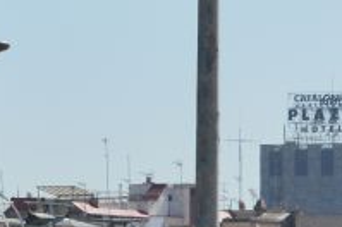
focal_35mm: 656
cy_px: 169
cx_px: 541
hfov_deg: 3.1
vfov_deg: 2.1
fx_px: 6218
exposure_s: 1/500
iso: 320
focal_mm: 85
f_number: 11
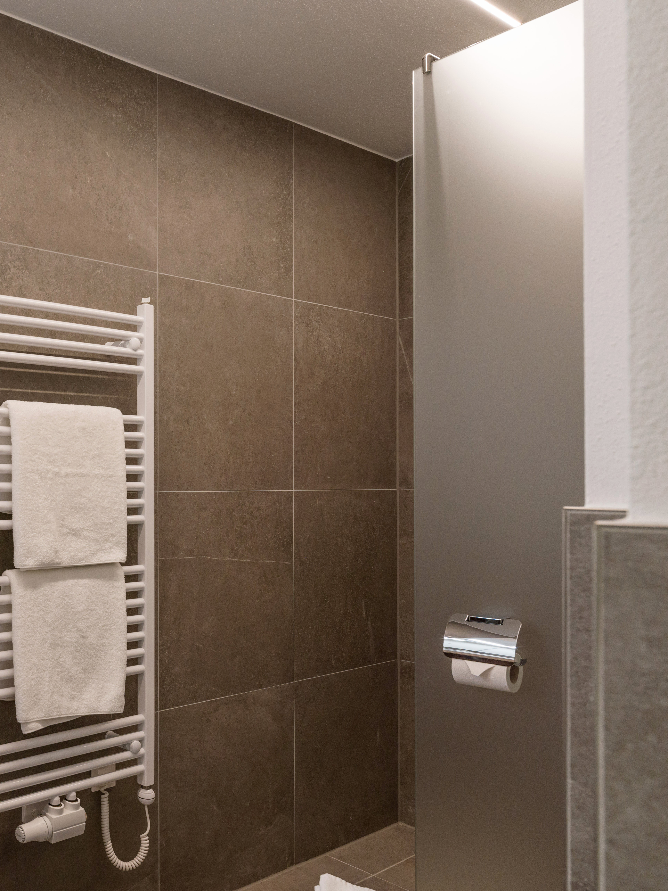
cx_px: -45
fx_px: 746
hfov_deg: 40.3
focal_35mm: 29
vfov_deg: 61.6
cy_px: 484
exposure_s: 1/13
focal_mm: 21
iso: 400
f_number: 8
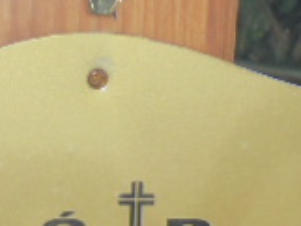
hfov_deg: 12.9
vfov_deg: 9.6
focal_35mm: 151
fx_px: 1314
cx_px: 21
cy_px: 336
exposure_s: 1/160
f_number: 4.2
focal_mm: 6.9
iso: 100
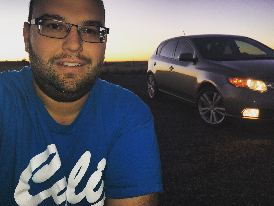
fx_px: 261
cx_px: 136
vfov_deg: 42.9
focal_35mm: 33
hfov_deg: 55.4
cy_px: 89
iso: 32
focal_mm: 4.15
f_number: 2.2
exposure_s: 1/47
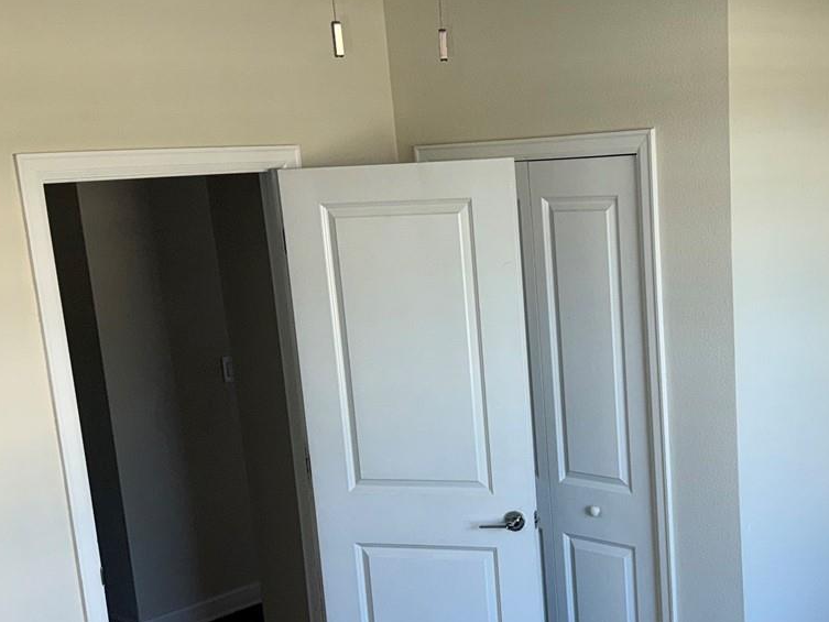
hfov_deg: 36.9
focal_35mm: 51
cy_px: 426
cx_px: 576
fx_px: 1222
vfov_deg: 28.3
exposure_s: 1/121
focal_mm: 6.76
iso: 64
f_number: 1.78
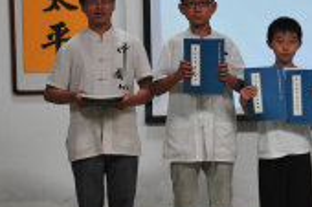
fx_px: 1195
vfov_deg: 9.9
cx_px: 374
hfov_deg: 14.4
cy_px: 58
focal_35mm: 138
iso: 500
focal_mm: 32
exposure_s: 1/60
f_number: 4
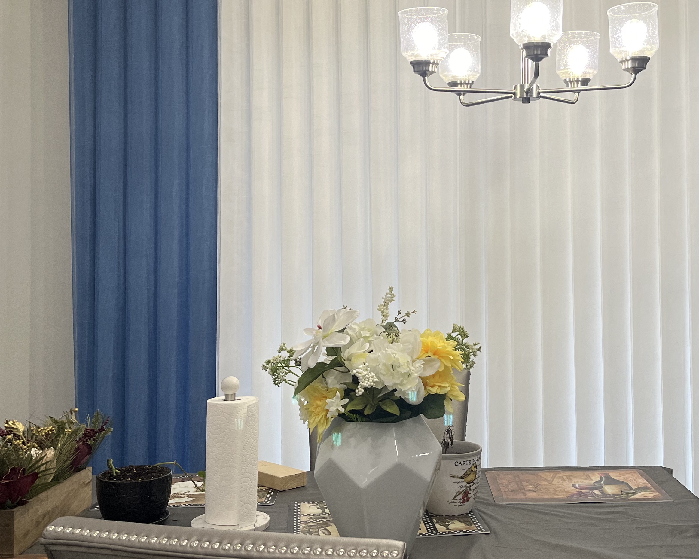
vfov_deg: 34.0
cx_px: 437
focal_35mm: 44
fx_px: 910
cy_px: 228
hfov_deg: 41.7
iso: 80
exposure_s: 1/120
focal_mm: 5.1
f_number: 1.6
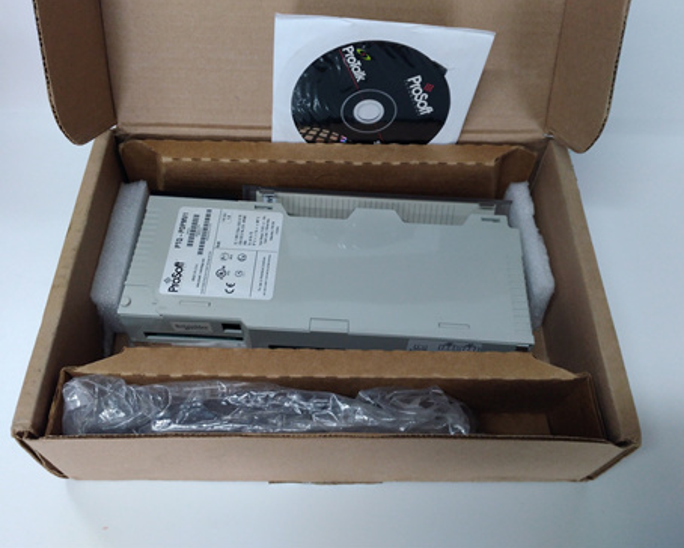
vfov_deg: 50.0
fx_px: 588
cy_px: 269
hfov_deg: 60.4
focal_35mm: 29
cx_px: 340
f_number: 2
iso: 177
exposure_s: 1/33
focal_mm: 3.79
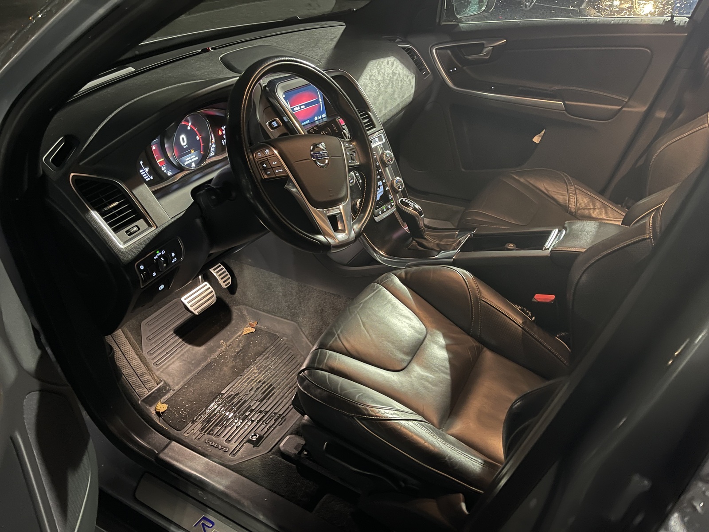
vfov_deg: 54.9
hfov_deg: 69.4
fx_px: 512
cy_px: 266
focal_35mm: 25
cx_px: 354
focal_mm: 5.1
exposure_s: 1/9
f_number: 1.6
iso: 640
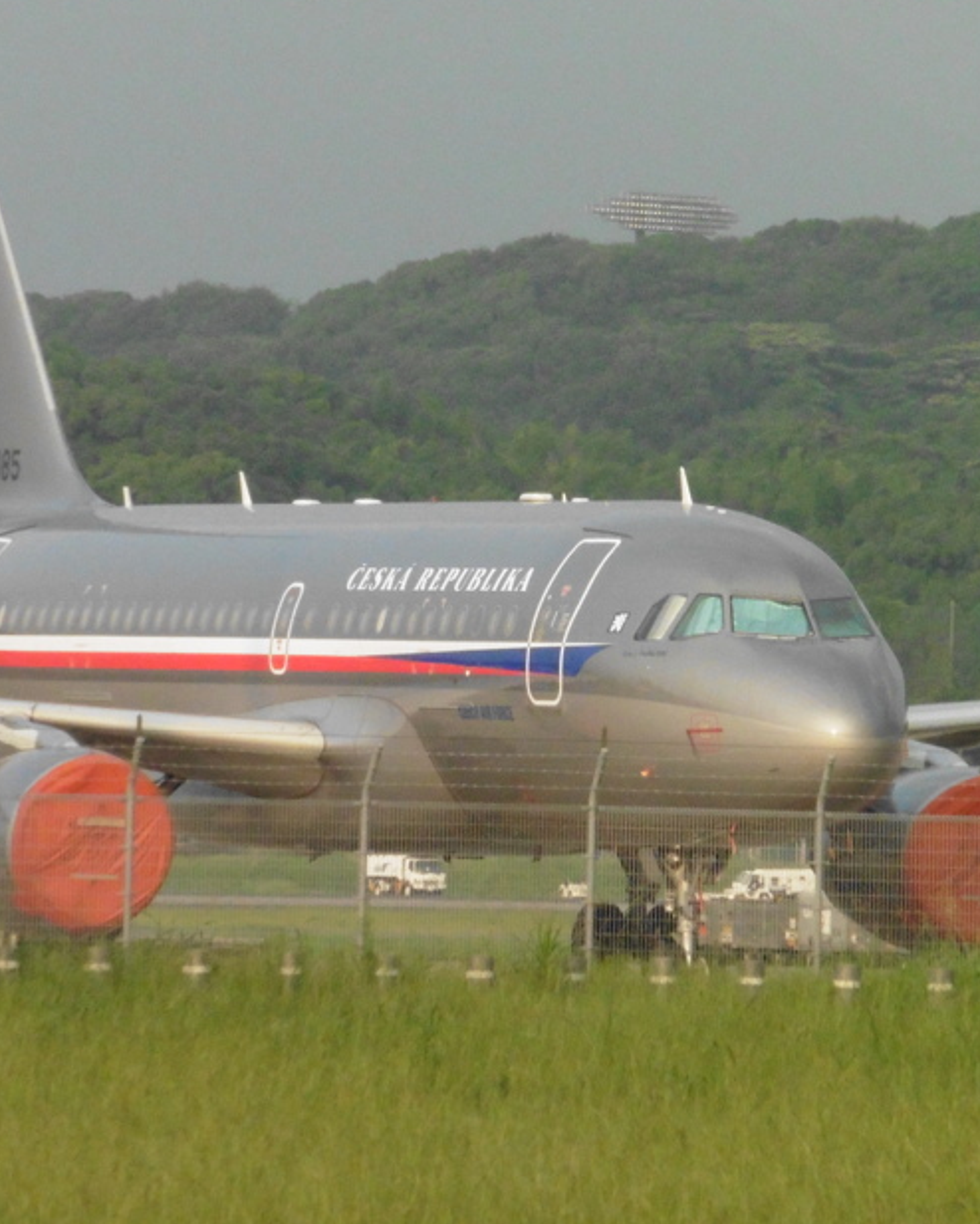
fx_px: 15546
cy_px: 621
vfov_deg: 4.5
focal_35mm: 429
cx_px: 559
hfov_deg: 3.6
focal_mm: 47.3
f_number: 5.8
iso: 800
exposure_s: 1/800
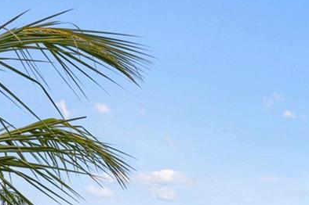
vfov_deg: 17.4
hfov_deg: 23.4
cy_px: 357
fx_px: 557
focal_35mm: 65
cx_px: 487
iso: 100
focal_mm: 16
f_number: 9
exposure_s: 1/200
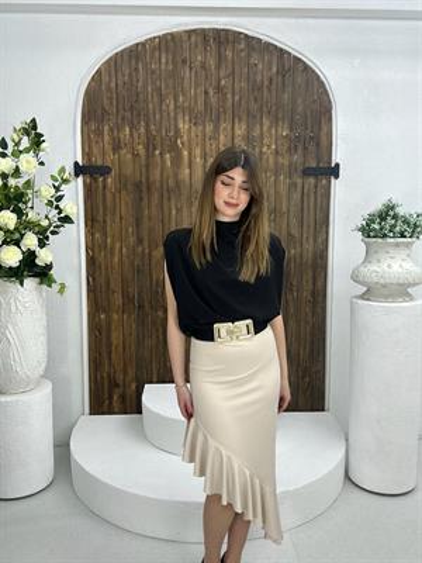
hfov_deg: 46.8
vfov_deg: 60.0
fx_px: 488
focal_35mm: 30
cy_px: 282
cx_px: 211
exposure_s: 1/100
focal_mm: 2.69
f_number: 1.9
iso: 40
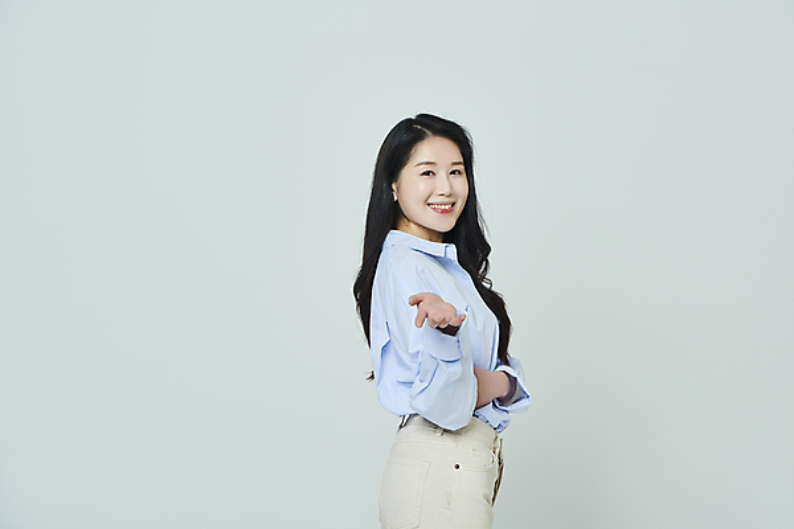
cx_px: 397
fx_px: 1544
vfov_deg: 19.5
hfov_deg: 28.8
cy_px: 264
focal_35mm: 70
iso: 100
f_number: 11
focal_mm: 70
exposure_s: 1/125
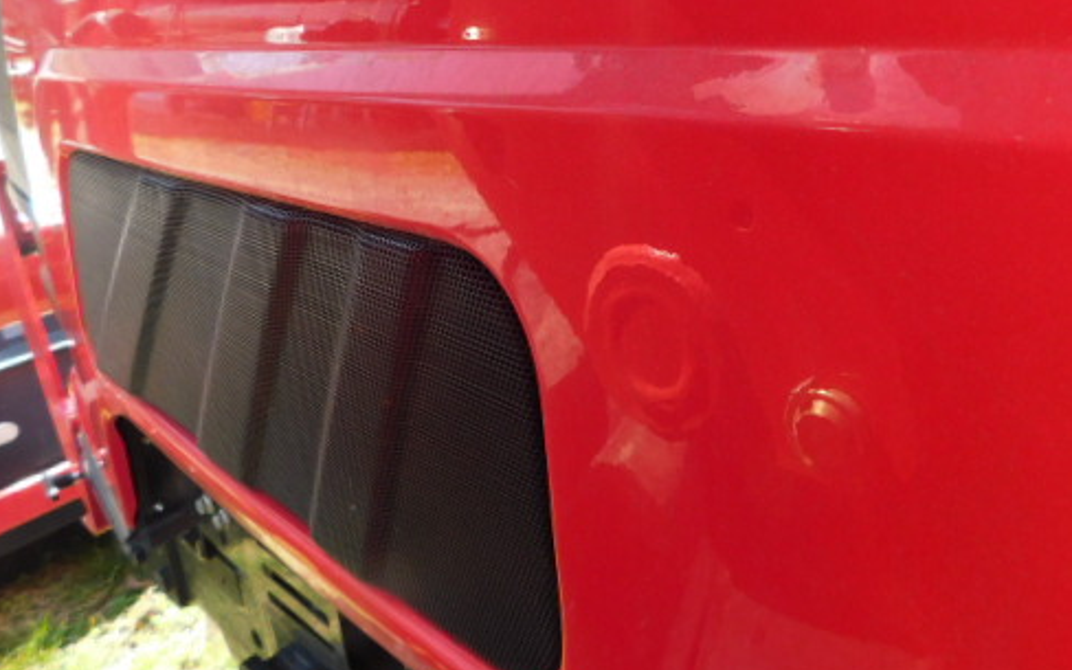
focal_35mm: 32
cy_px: 156
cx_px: 694
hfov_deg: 58.6
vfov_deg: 38.3
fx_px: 935
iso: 125
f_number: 3
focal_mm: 4
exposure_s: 1/160
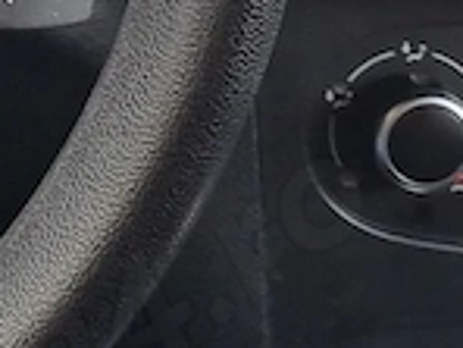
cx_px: -338
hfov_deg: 11.0
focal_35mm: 169
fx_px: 2260
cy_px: -339
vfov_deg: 8.4
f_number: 1.8
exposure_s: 1/100
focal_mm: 4.65
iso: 40
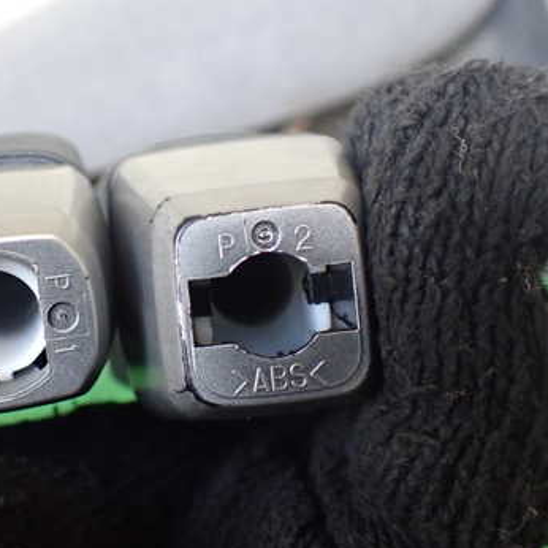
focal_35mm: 46
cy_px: 266
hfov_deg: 35.6
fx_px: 824
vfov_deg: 36.8
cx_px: 111
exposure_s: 1/125
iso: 500
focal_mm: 5.4
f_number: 2.3
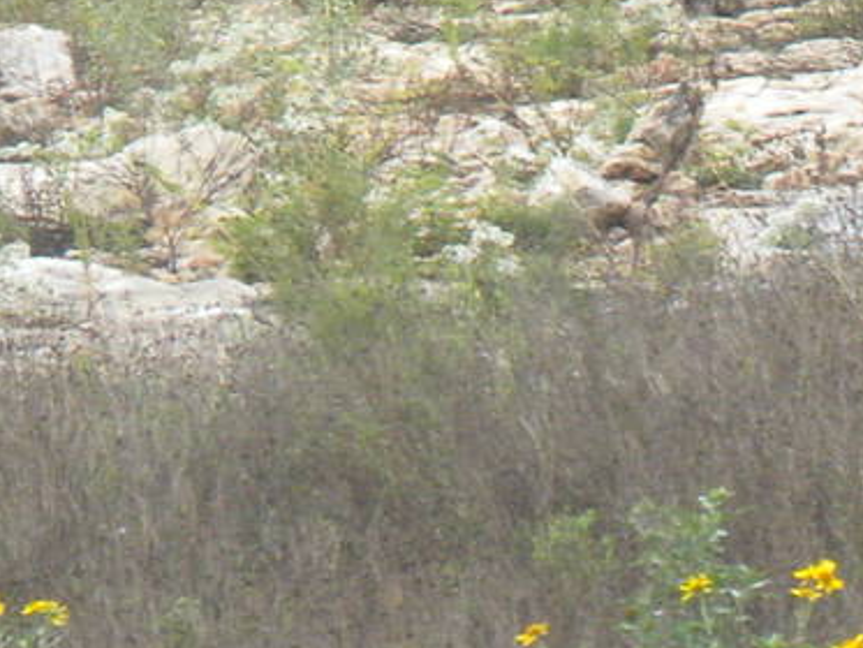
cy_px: 856
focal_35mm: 1021
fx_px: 25462
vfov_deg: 1.5
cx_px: 1513
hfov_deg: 1.9
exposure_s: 1/428
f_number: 5.2
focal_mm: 42.1
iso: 171
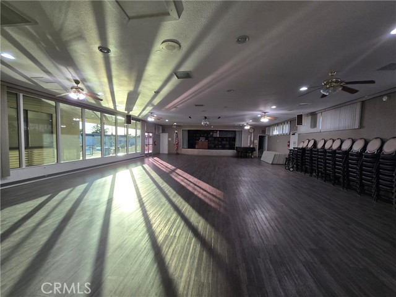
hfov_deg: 106.2
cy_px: 148
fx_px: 149
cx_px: 198
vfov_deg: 89.9
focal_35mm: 13
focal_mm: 2.2
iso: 160
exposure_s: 1/60
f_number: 2.2
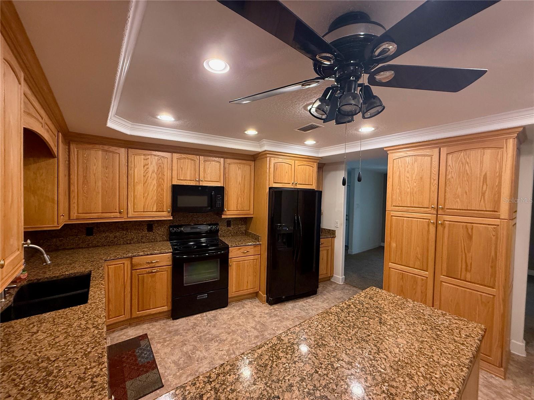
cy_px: 200
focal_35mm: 14
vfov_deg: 85.7
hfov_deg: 102.1
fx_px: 216
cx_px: 267
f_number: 2.2
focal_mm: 2.22
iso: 400
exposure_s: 1/60
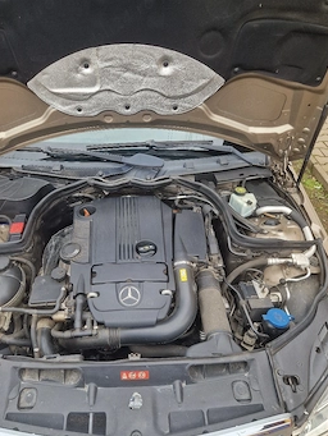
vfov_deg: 65.1
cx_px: 138
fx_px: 341
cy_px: 243
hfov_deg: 51.2
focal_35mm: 27
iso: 80
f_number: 1.8
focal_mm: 5.4
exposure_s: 1/182
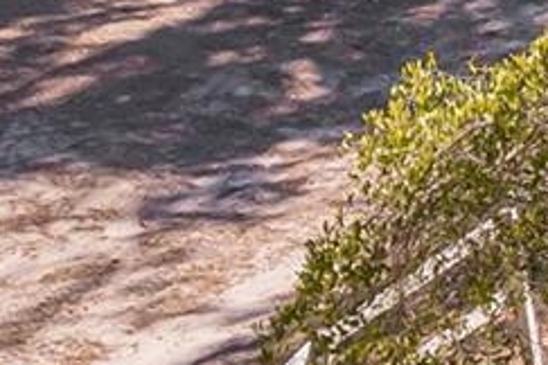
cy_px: -96
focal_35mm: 145
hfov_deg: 11.5
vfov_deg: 9.3
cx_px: 1353
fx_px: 2207
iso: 100
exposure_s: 1/80
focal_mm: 8.38
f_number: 2.8
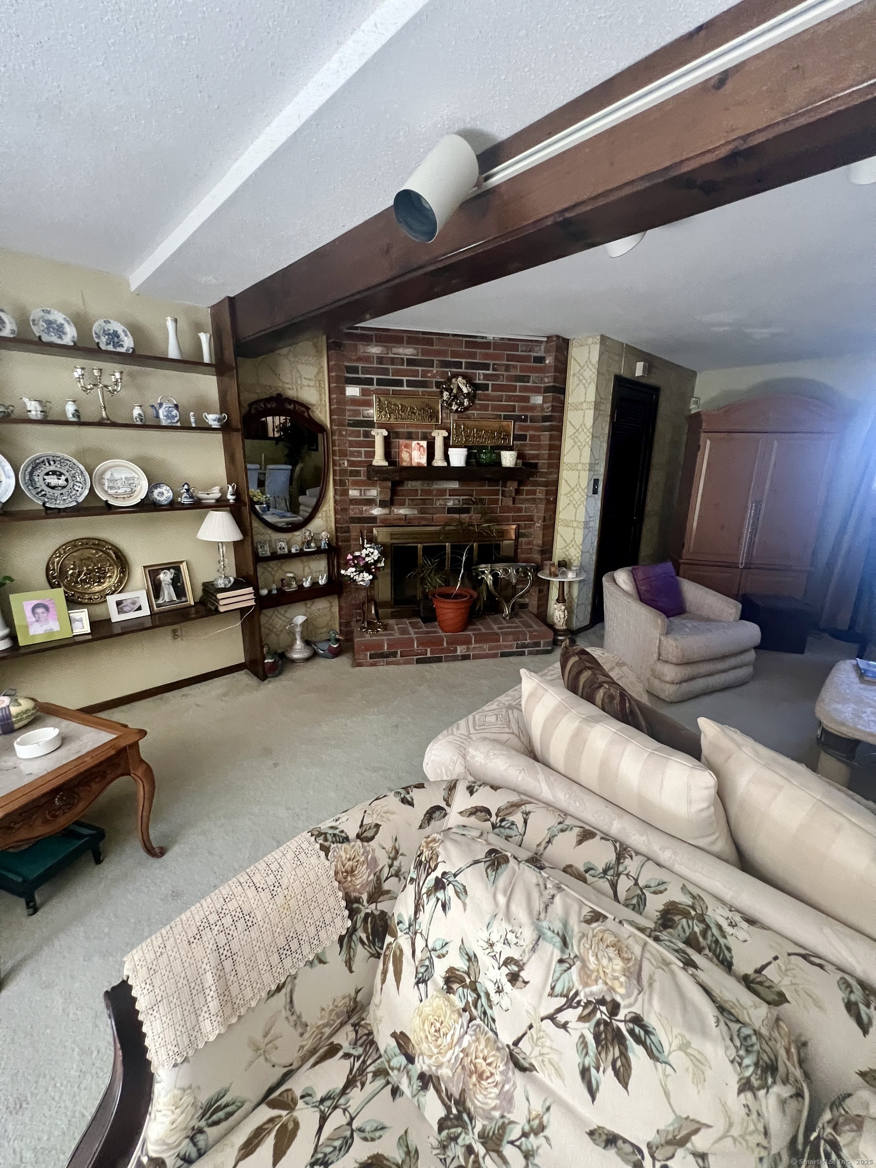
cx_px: 438
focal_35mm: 13
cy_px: 584
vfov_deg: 106.2
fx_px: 439
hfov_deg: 89.9
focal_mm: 1.57
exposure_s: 1/60
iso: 400
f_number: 1.8
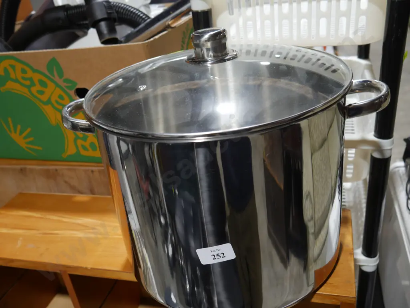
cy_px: 154
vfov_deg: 41.8
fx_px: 403
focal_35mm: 34
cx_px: 205
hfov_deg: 53.9
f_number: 4
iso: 200
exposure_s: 1/60
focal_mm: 17
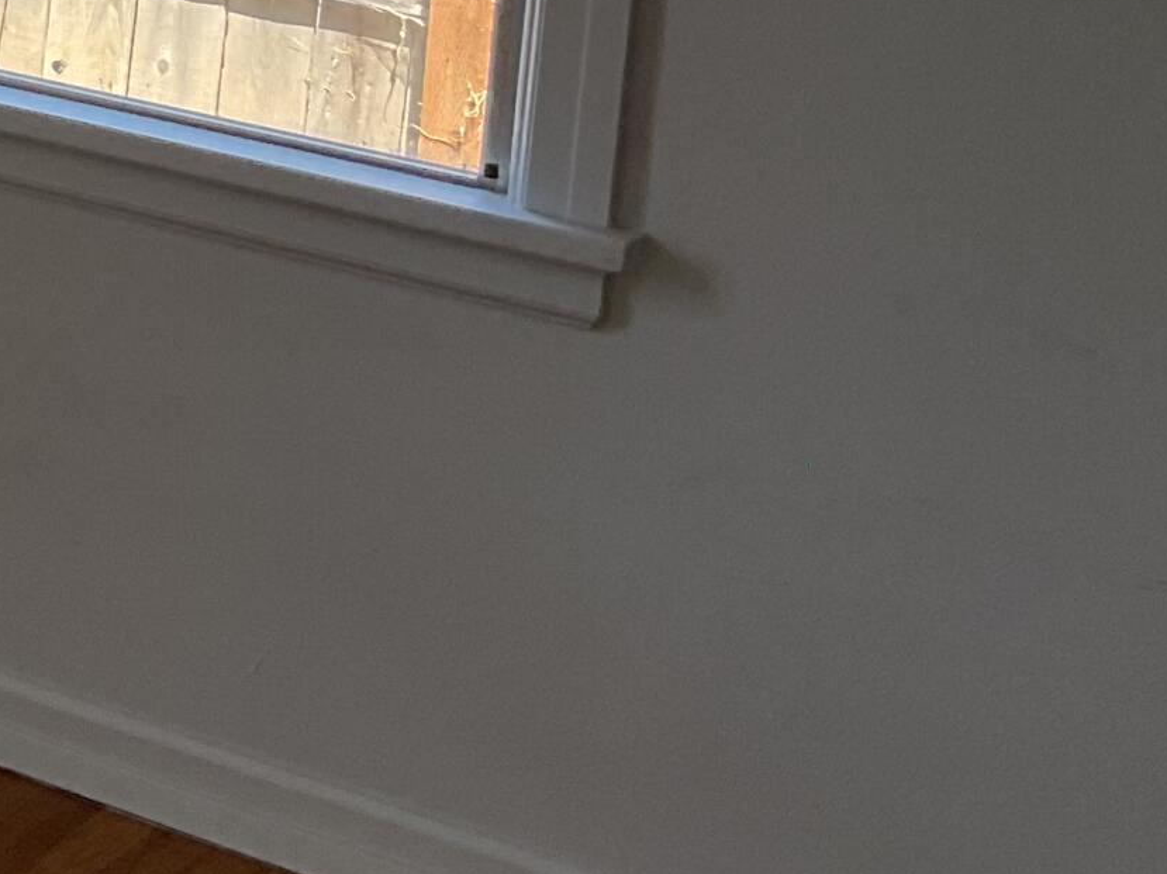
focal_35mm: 105
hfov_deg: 16.0
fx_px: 3538
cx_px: -914
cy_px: -307
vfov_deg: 13.5
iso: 20
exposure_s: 1/120
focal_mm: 3
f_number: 1.8
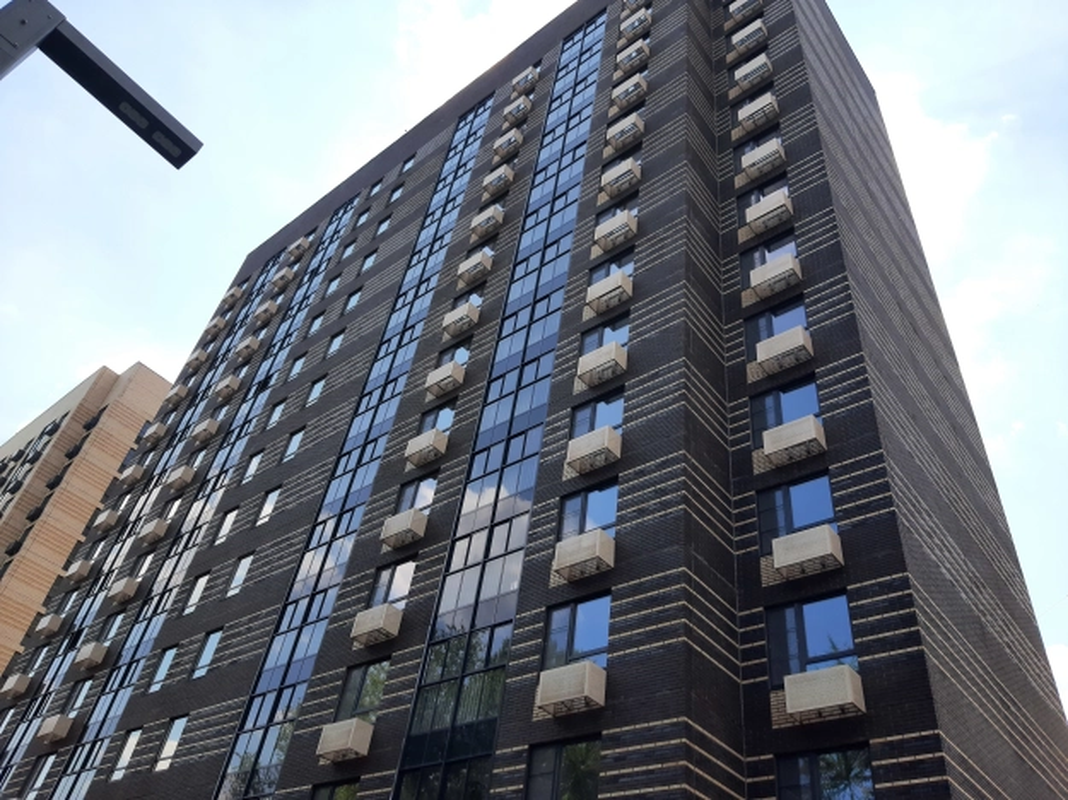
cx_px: 534
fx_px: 802
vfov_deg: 53.0
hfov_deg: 67.3
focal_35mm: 26
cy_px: 400
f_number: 1.7
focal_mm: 3.93
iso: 40
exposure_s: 1/1080
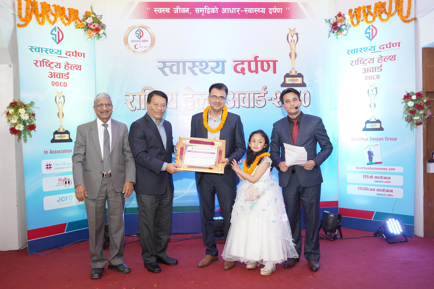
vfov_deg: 41.1
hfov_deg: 58.7
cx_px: 217
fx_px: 386
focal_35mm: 32
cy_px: 144
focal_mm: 32
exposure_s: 1/125
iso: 640
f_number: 3.2
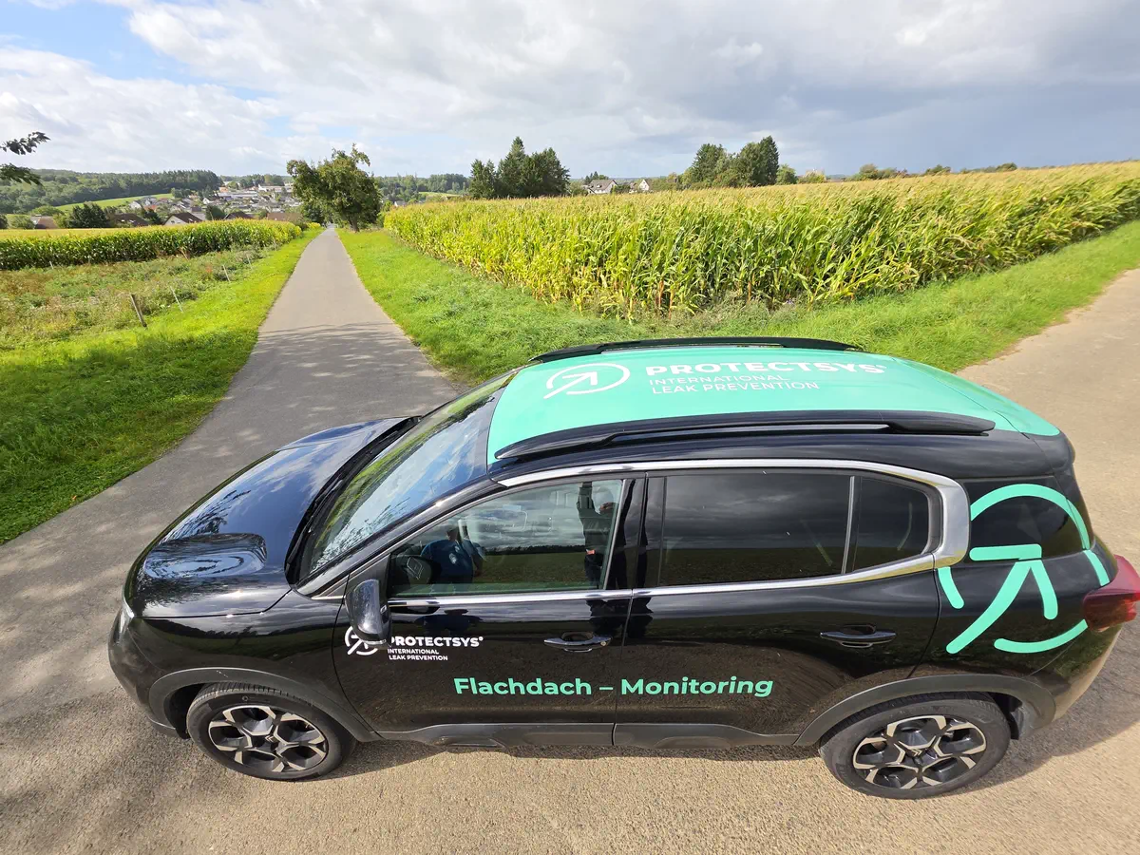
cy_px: 428
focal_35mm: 13
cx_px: 570
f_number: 1.9
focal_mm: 2.2
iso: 64
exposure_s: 1/2000
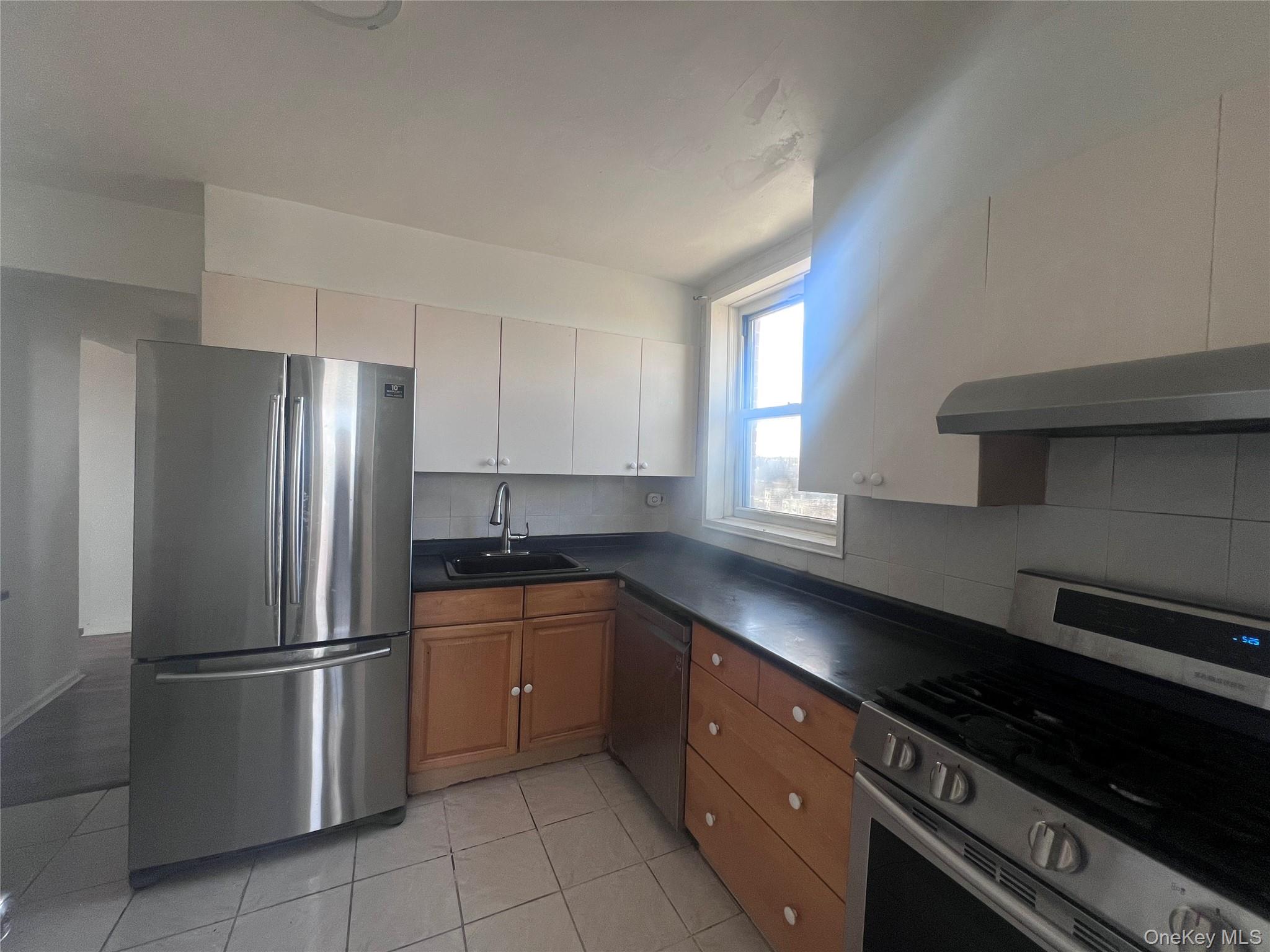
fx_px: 477
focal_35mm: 13
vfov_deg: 89.9
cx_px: 635
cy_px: 476
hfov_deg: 106.2
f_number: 1.8
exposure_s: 1/99
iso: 80
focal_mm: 1.57
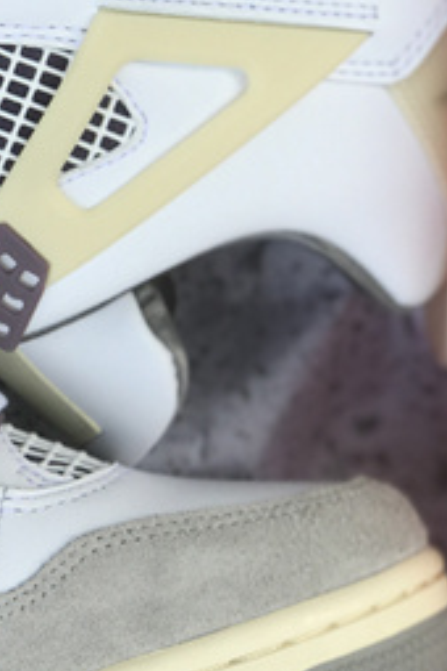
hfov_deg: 7.8
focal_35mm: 172
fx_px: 3203
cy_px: 283
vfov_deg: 11.9
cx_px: -224
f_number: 2.8
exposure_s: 1/276
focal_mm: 6.6
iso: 20
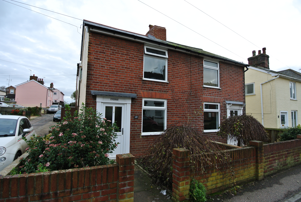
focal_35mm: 18
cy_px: 101
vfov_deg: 67.5
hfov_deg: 89.9
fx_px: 151
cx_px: 150
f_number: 4
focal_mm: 6.7
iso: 100
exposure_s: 1/250
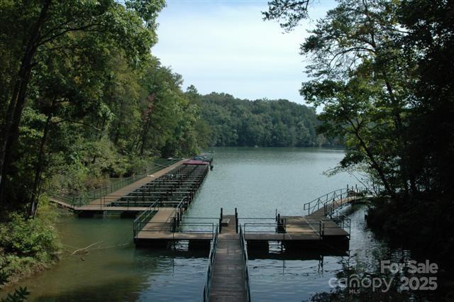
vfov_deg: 35.5
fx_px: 473
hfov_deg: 51.3
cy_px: 151
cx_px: 227
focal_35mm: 38
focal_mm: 25
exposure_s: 1/500
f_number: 9
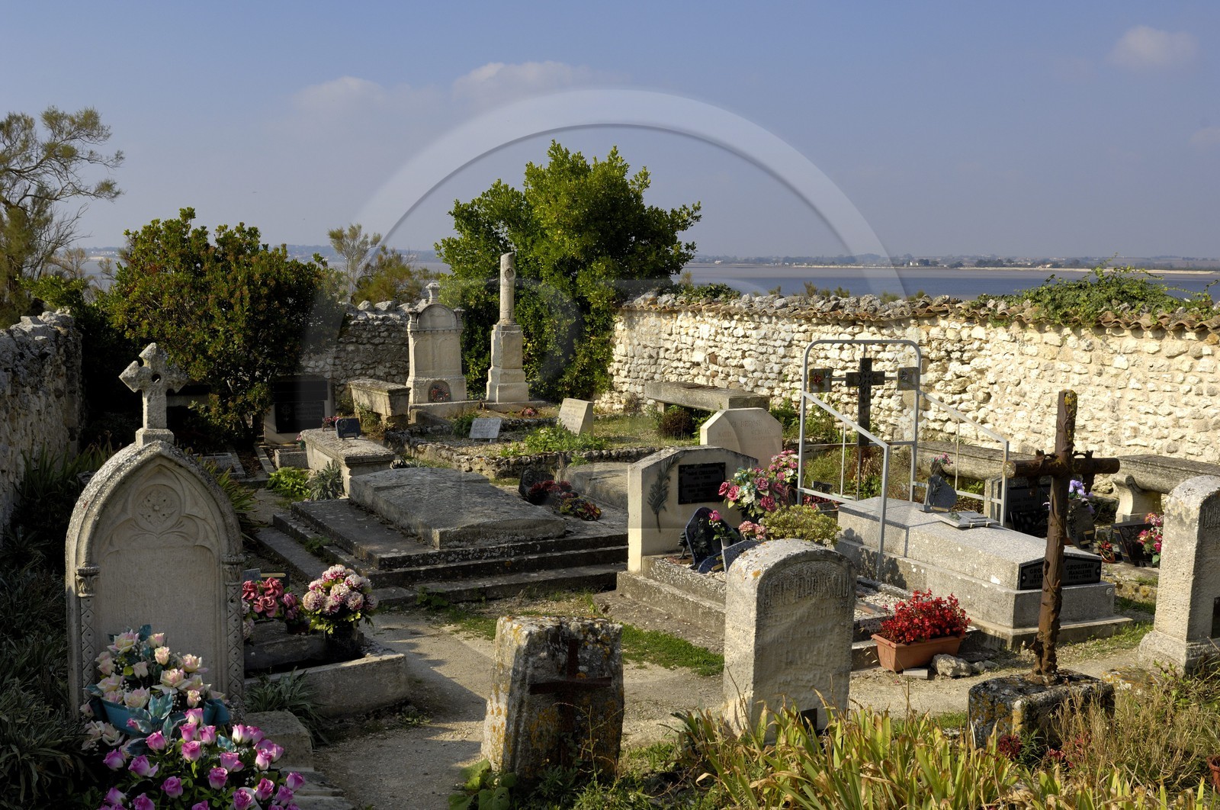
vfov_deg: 31.8
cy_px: 405
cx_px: 610
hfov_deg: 46.5
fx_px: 1421
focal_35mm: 42
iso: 100
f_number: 11
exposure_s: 1/160
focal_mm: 28
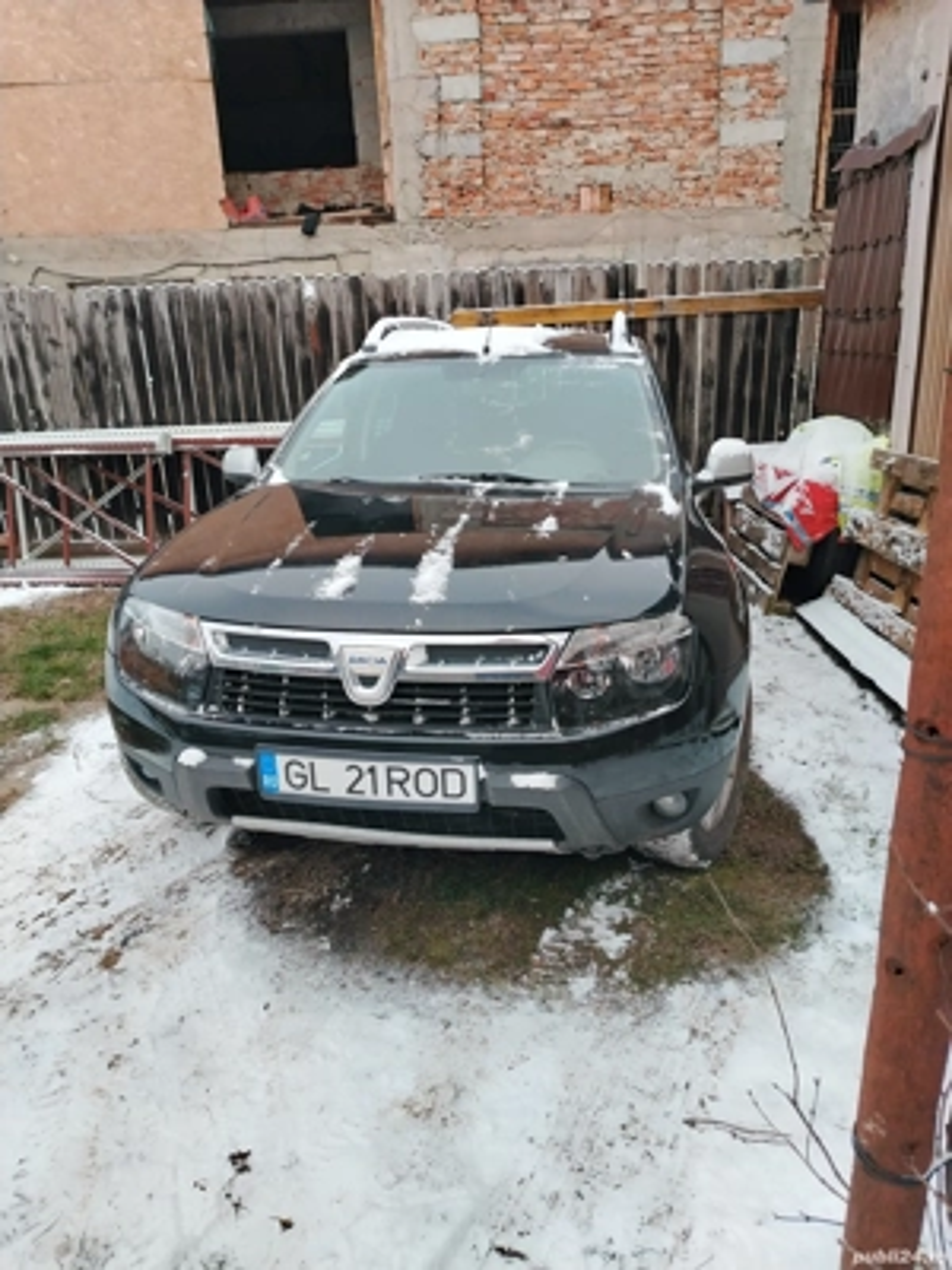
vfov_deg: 71.6
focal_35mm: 24
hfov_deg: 56.8
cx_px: 476
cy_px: 635
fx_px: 880
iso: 734
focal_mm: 5.25
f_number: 1.75
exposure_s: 1/900
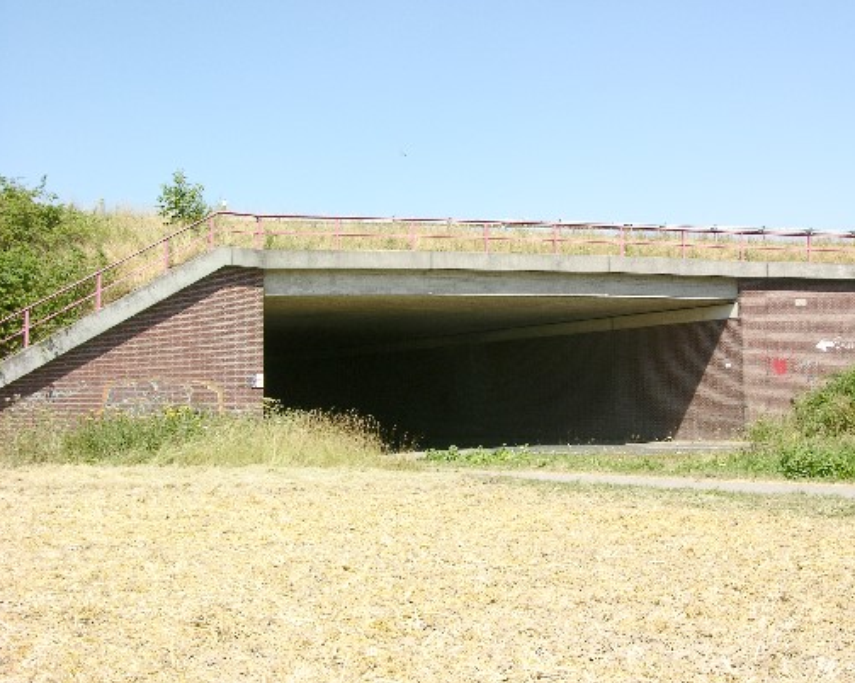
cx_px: 494
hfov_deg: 44.7
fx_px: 1037
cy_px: 340
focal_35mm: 41
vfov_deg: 36.5
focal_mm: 9.2
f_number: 7.1
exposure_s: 1/122
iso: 50
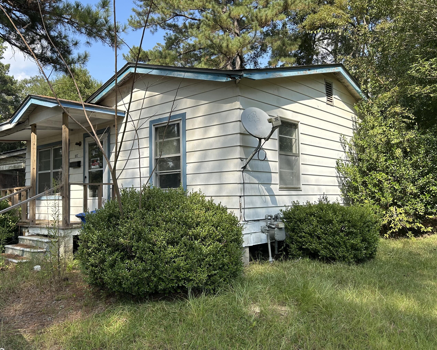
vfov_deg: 48.5
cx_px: 184
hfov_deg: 58.5
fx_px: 388
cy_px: 176
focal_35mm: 30
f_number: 1.5
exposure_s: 1/1645
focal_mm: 5.7
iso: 50
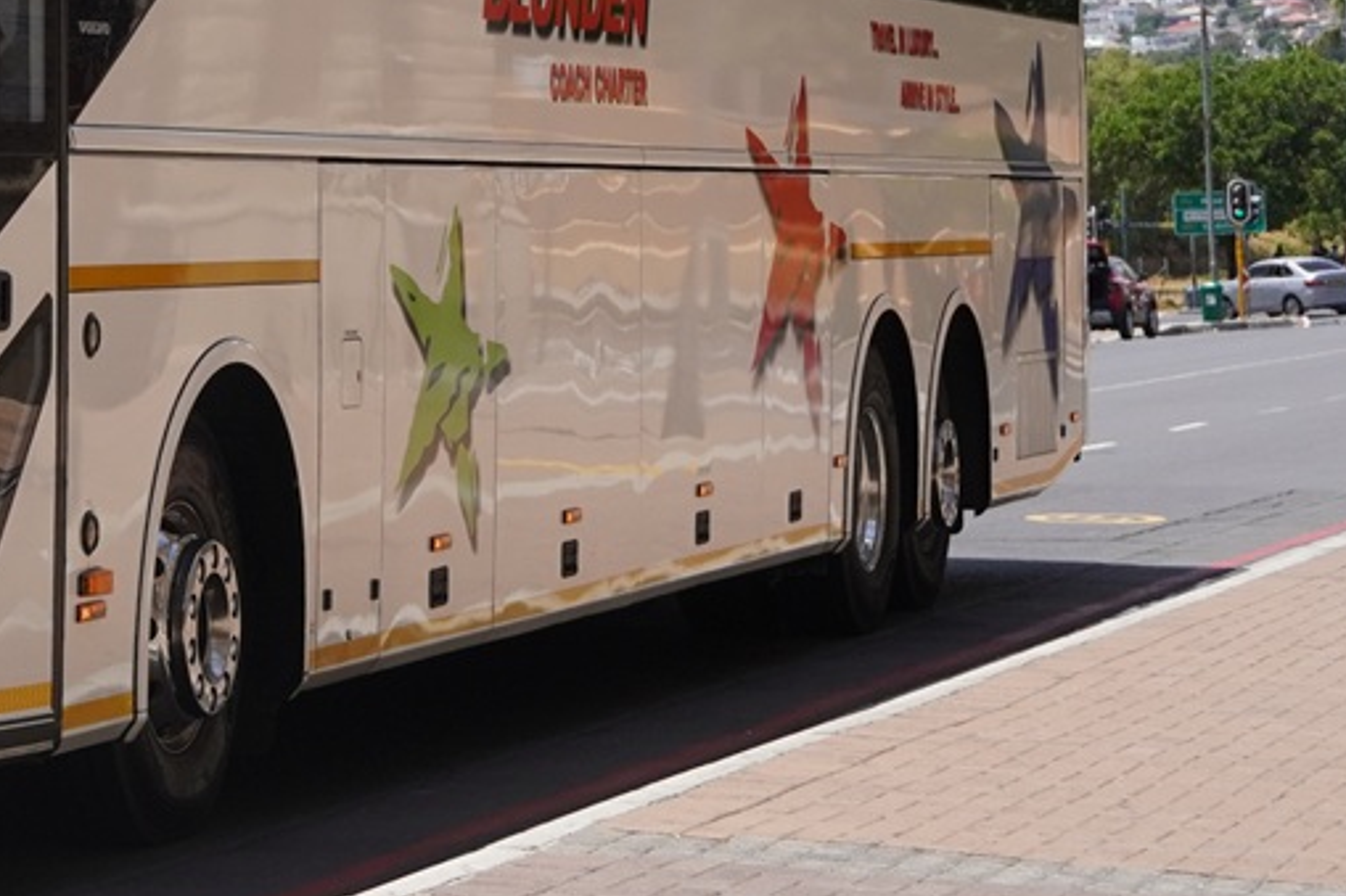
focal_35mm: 130
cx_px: -205
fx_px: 4859
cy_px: -9
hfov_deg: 15.3
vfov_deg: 10.5
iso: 320
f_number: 4.5
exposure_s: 1/2000
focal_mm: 34
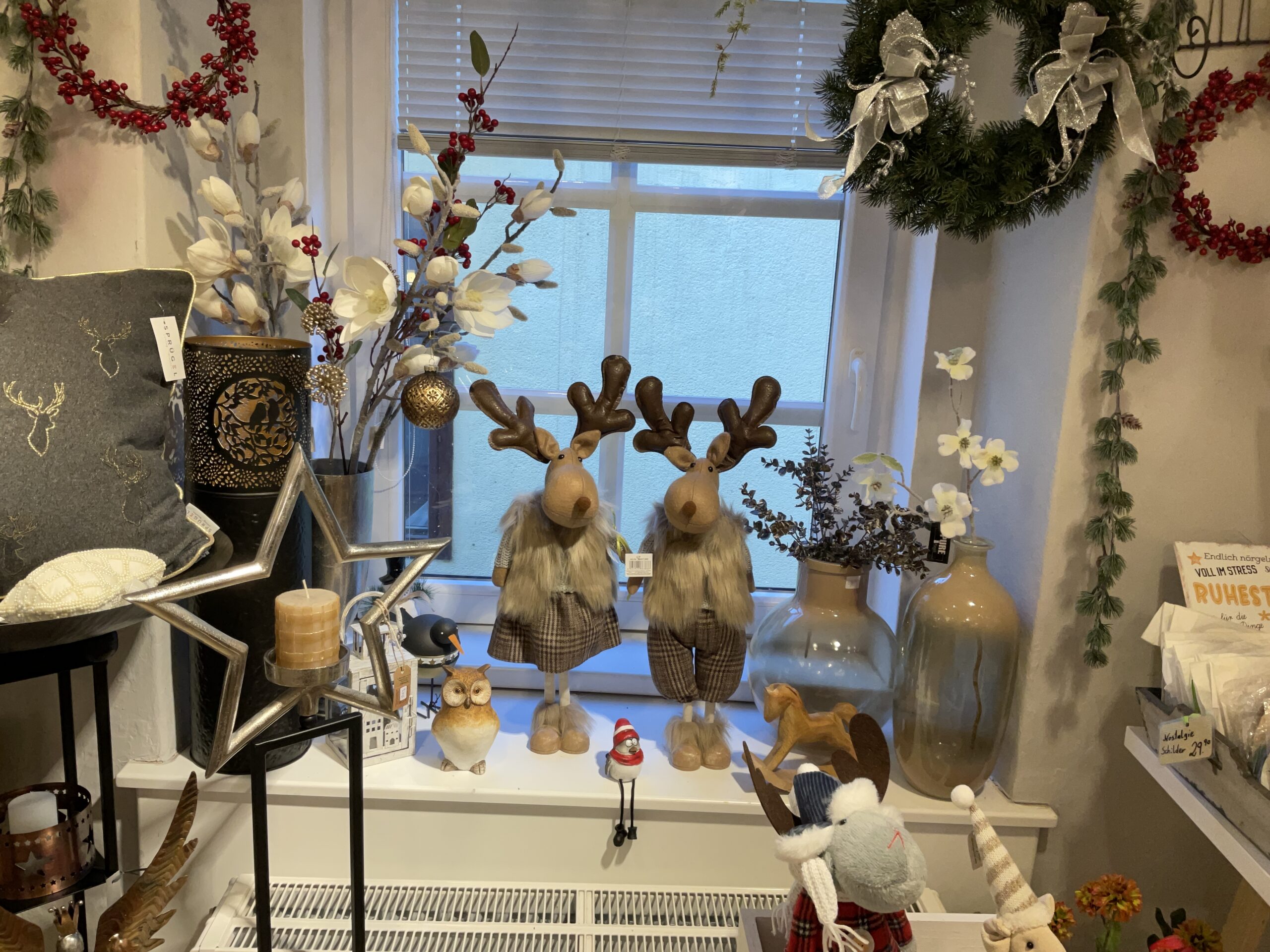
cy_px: 476
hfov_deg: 61.7
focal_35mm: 29
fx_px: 1064
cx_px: 635
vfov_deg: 48.2
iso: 64
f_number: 1.8
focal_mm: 3
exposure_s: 1/100
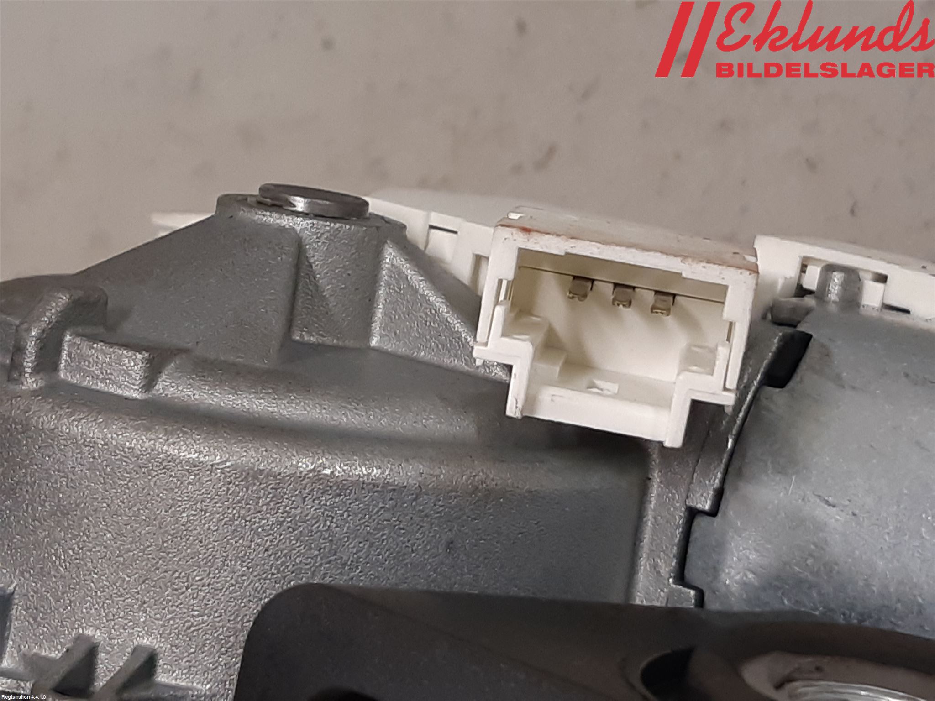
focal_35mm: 26
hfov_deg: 67.3
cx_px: 468
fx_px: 702
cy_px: 350
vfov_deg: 53.1
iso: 100
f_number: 1.7
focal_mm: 3.93
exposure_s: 1/50
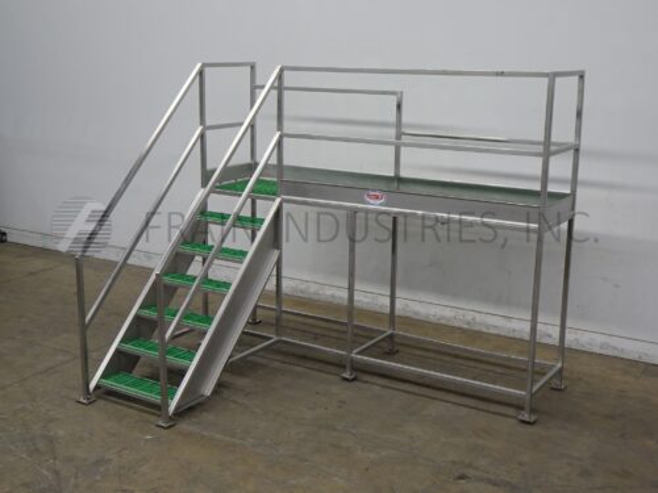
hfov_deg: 42.9
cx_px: 329
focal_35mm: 44
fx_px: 836
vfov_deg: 32.9
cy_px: 246
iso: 160
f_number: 4.5
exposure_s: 1/50
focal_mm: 7.29
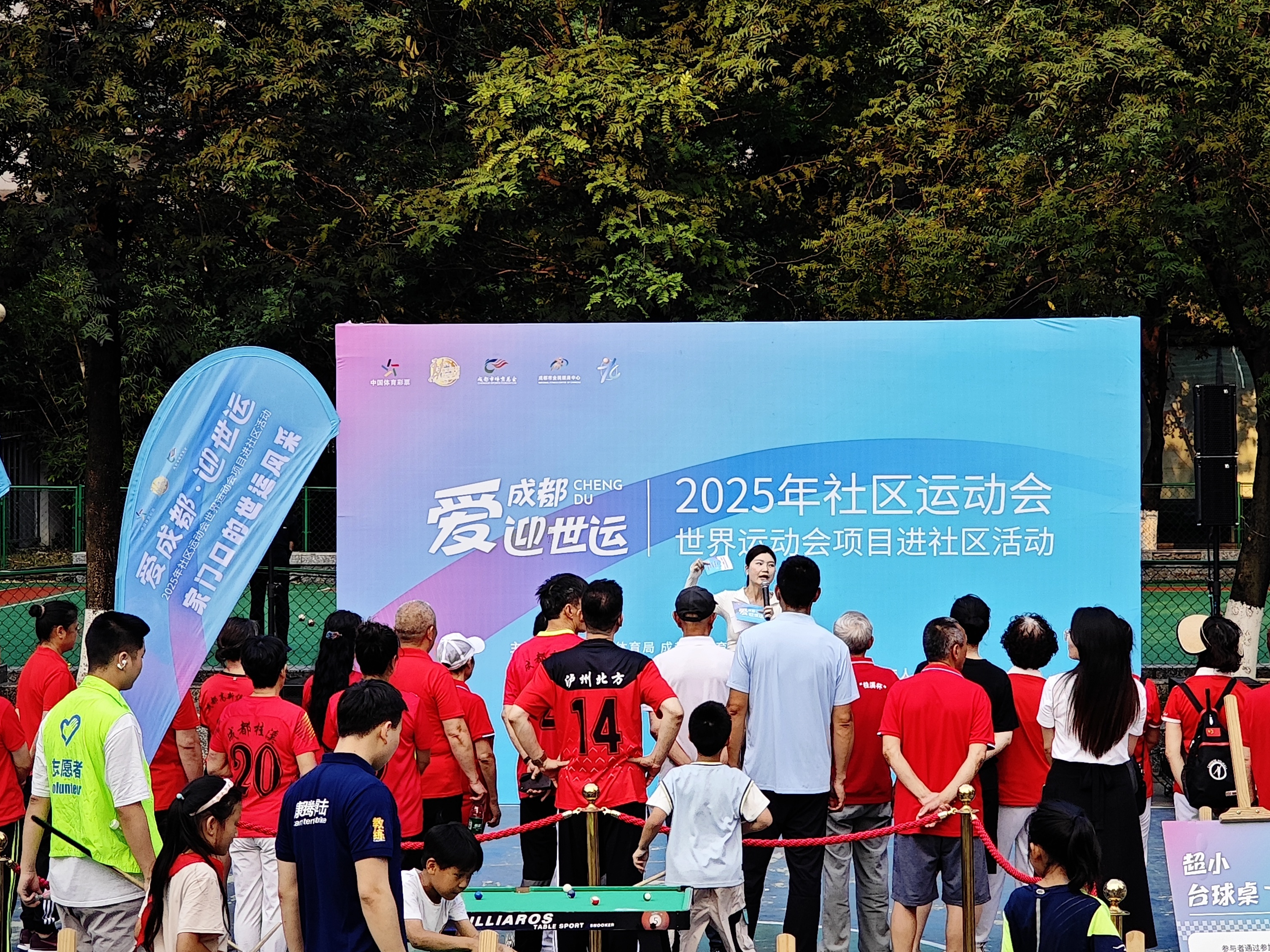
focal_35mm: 102
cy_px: 480
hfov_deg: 19.2
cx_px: 735
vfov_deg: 14.5
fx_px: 3742
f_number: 1.8
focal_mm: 9.87
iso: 50
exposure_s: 1/196
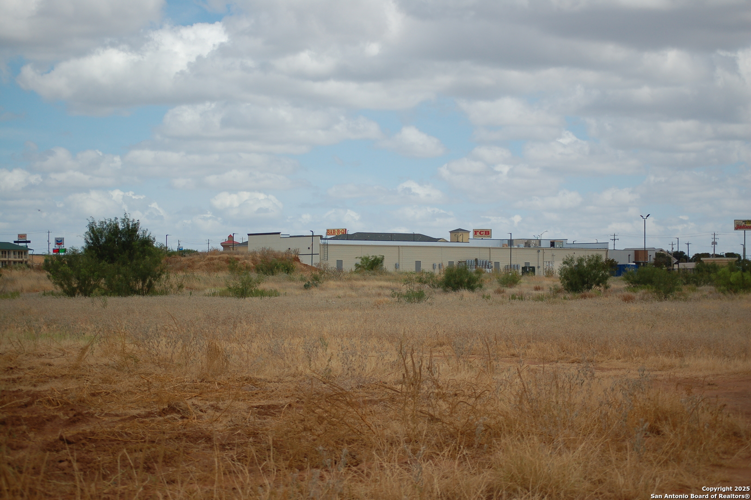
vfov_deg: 16.5
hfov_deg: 24.6
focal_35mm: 82
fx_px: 1720
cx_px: 376
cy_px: 250
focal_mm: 55
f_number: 4
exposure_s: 1/2000
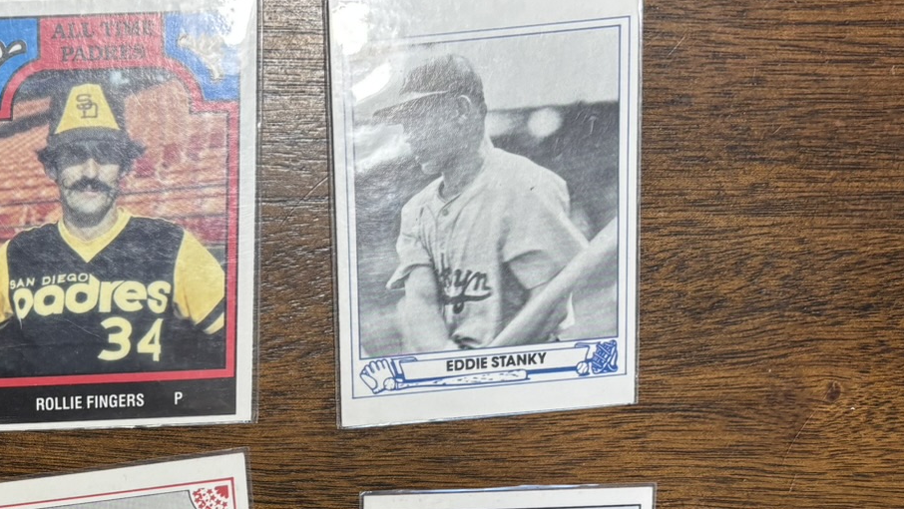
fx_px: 1534
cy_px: 569
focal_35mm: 64
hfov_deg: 29.8
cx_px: -67
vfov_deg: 18.1
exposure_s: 1/120
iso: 100
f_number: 1.6
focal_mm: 5.96
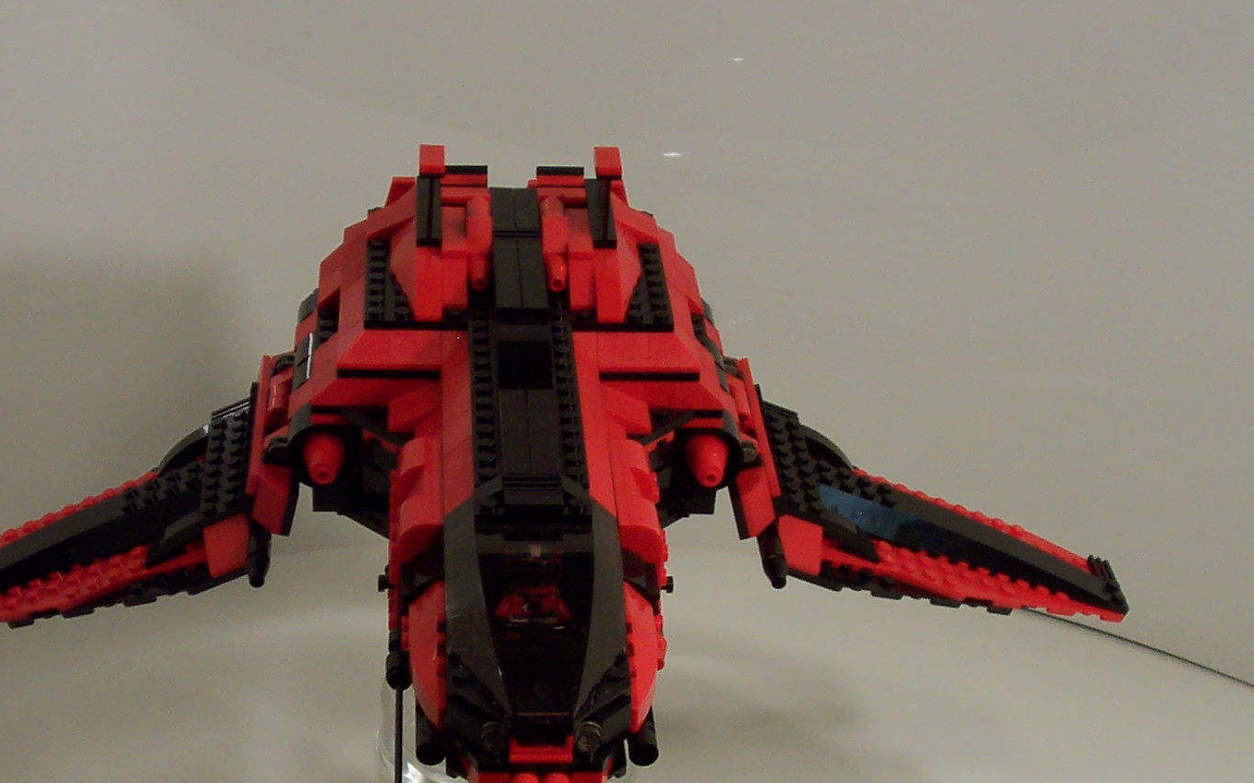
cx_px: 567
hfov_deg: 28.2
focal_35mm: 73
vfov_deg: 17.8
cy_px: 561
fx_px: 2495
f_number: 3
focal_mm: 7
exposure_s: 1/60
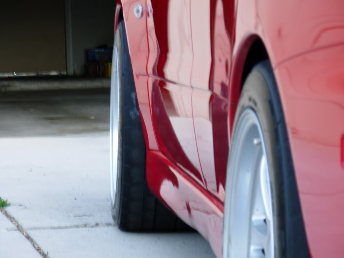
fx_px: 1888
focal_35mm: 190
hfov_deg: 10.4
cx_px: 172
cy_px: 129
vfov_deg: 7.8
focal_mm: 31.4
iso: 50
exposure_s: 1/13.8
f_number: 5
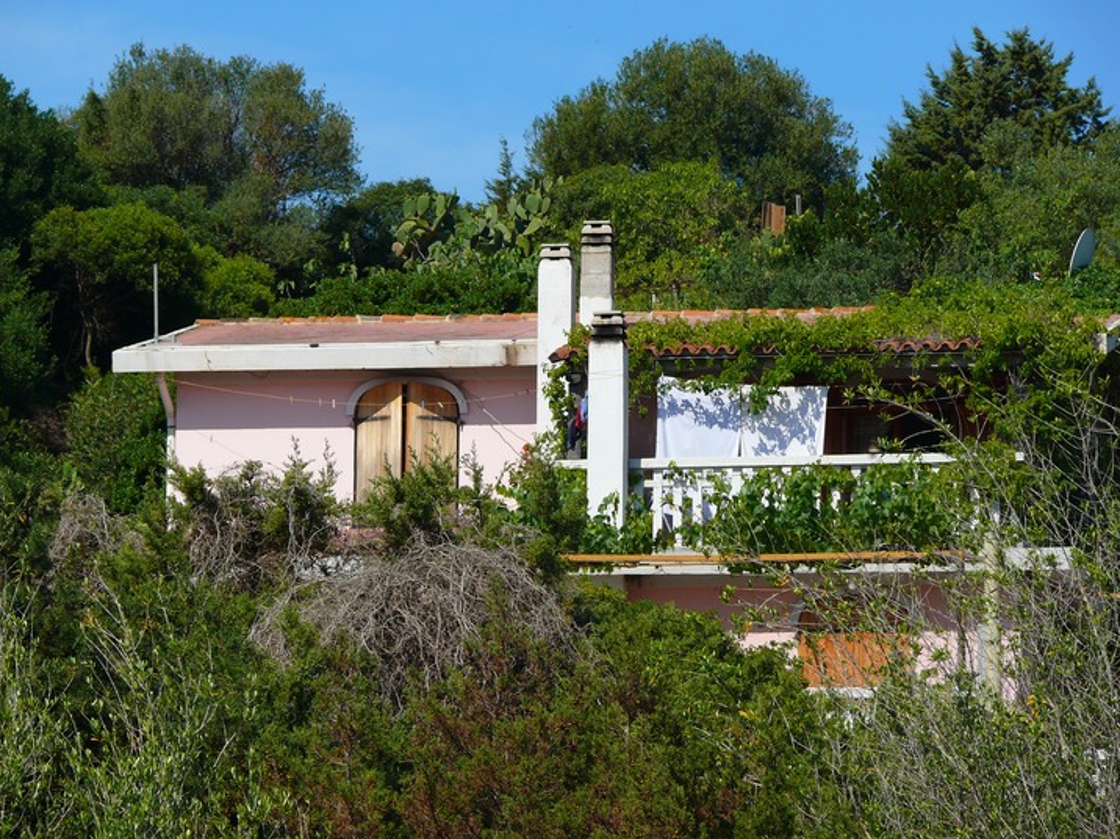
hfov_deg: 7.6
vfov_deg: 5.7
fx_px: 8439
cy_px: 421
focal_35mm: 261
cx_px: 546
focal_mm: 52.6
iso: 100
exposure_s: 1/200
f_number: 5.6
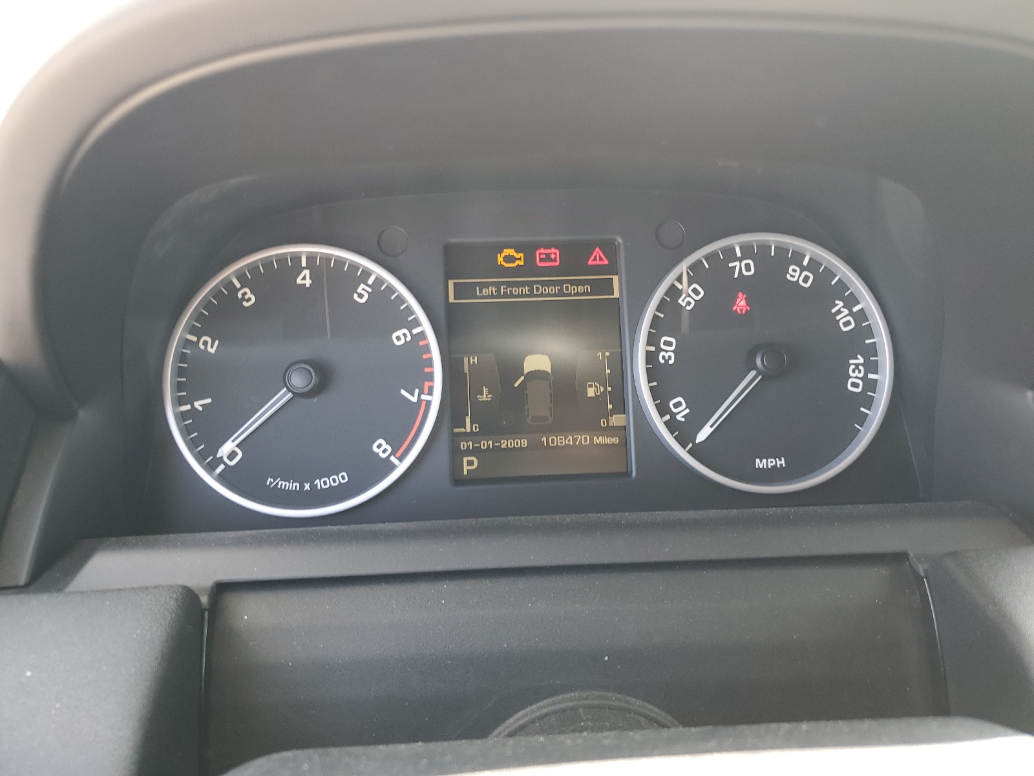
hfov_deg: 67.3
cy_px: 388
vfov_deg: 53.1
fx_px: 777
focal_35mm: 26
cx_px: 517
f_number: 1.5
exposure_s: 1/60.2
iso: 54
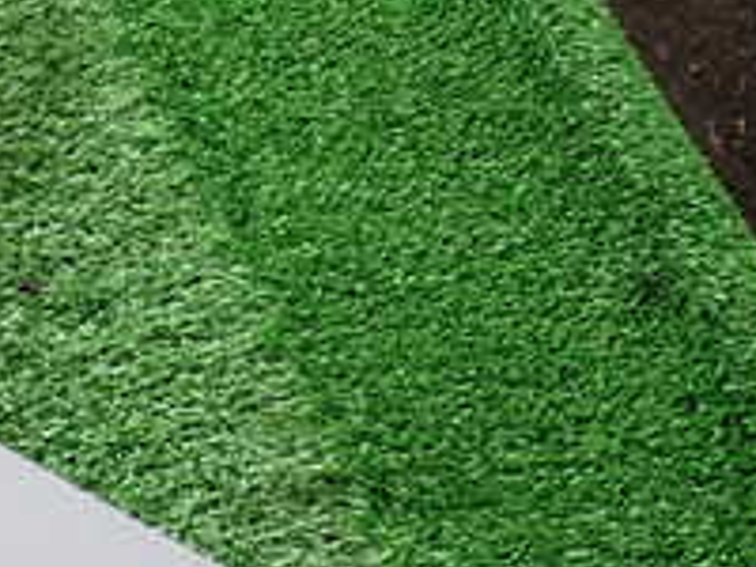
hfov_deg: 19.9
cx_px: -238
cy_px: 427
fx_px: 1966
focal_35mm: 90
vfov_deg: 16.3
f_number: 2.3
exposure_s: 1/80
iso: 100
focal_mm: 5.4
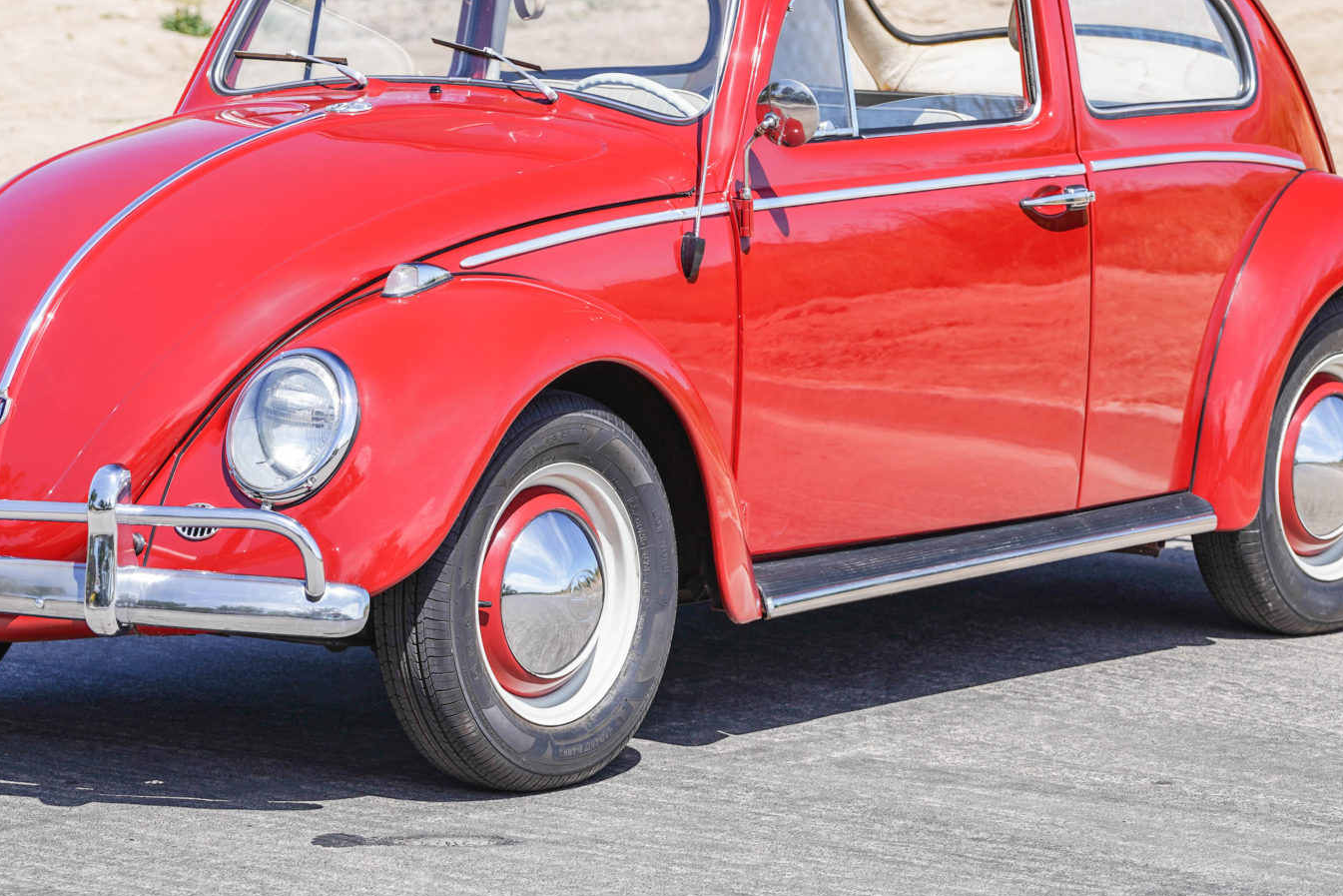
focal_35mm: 204
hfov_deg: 10.1
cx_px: 555
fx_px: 7611
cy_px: 281
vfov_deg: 6.7
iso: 100
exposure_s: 1/160
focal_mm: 134
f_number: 5.6
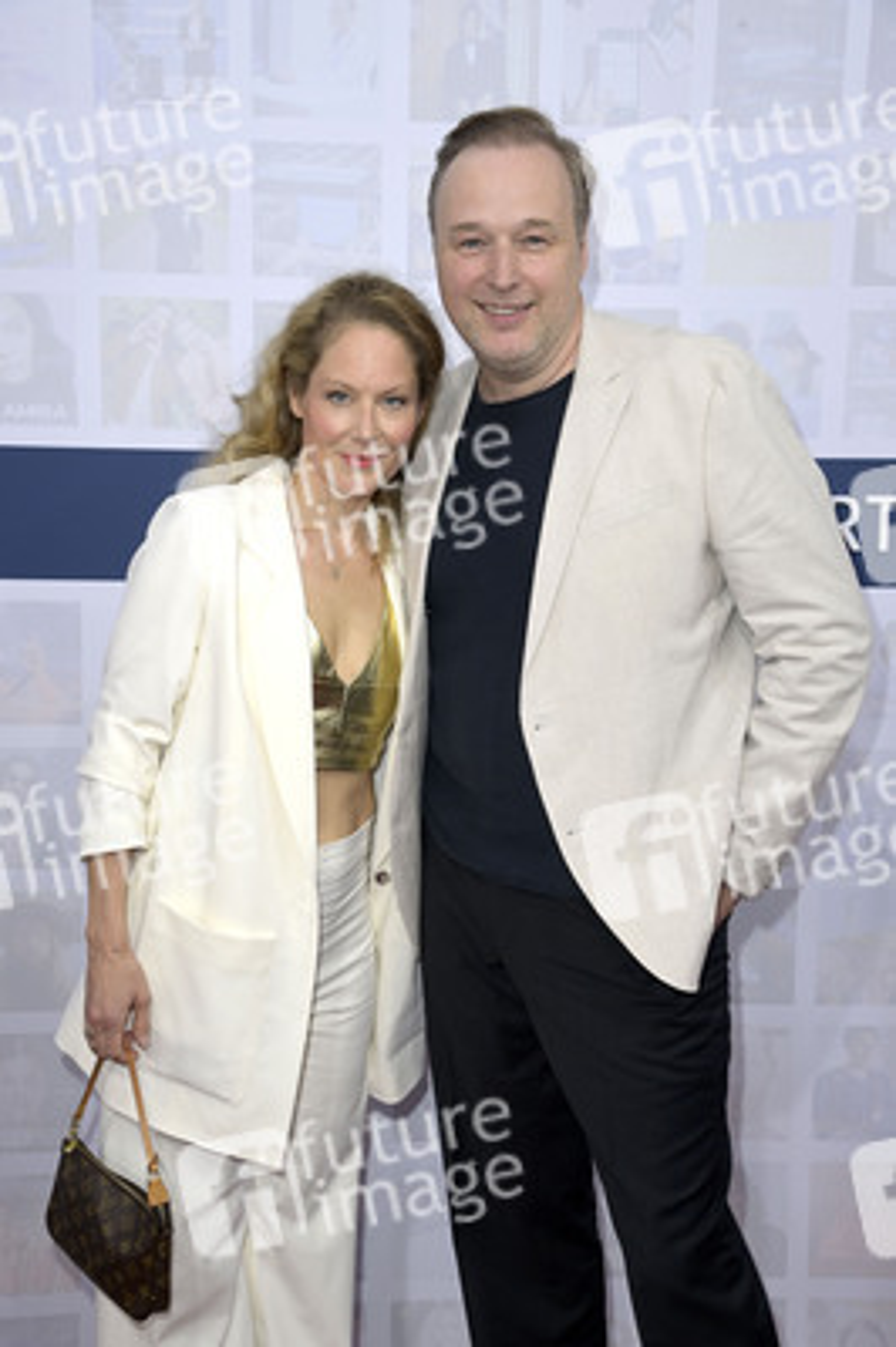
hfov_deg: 26.9
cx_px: 448
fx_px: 1870
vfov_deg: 39.6
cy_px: 674
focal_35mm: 50
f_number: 7.1
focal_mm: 50
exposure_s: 1/200
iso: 400
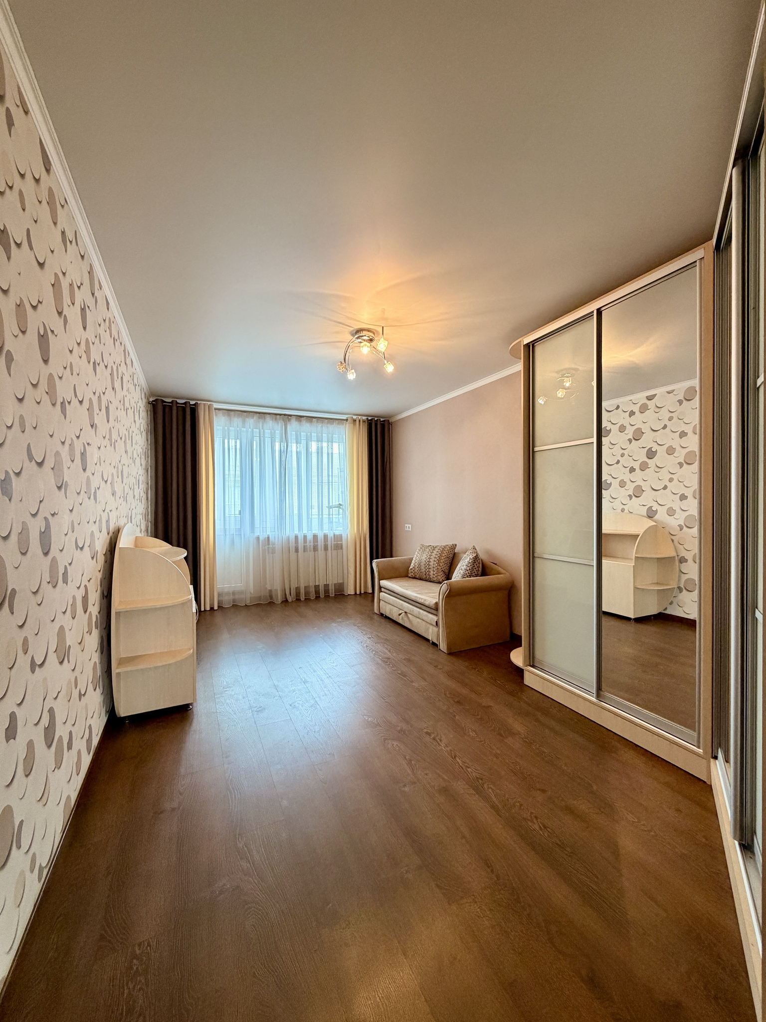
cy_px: 511
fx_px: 413
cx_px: 383
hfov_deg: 85.7
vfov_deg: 102.1
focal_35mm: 14
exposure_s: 1/50
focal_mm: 2.22
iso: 250
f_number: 2.2
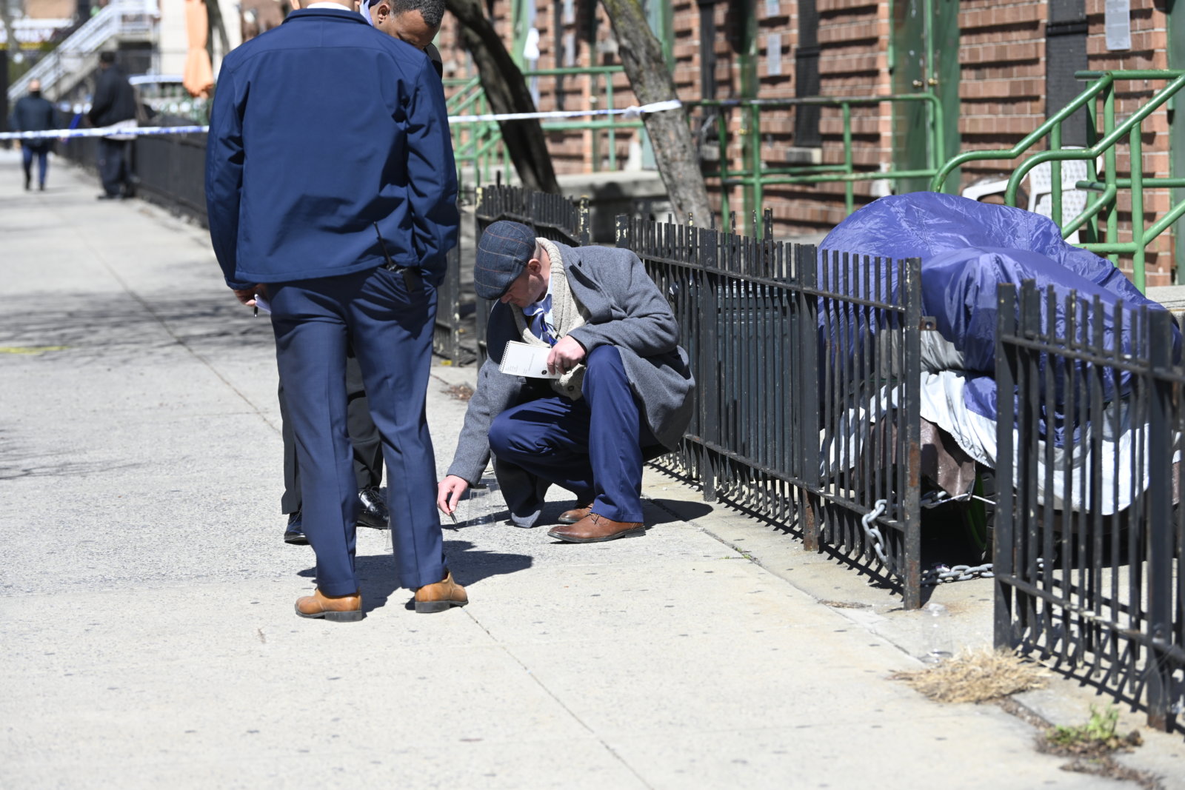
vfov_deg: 11.0
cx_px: 592
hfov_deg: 16.4
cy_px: 395
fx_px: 4115
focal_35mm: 125
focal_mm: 125
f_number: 4.5
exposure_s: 1/2000
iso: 360
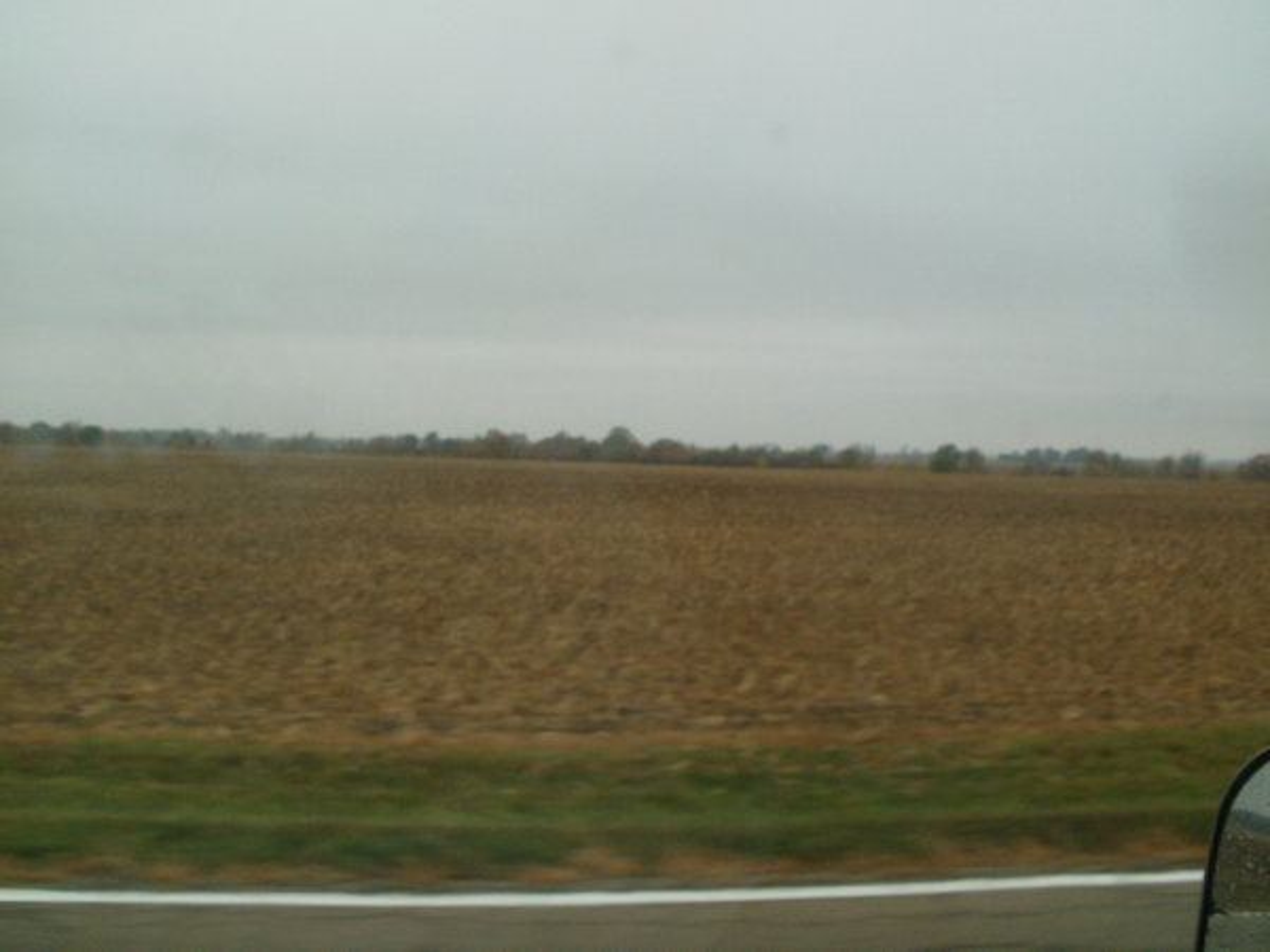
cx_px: 635
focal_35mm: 36
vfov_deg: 39.7
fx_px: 1321
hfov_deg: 51.4
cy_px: 476
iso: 200
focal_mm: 6.3
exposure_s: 1/200
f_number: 5.6
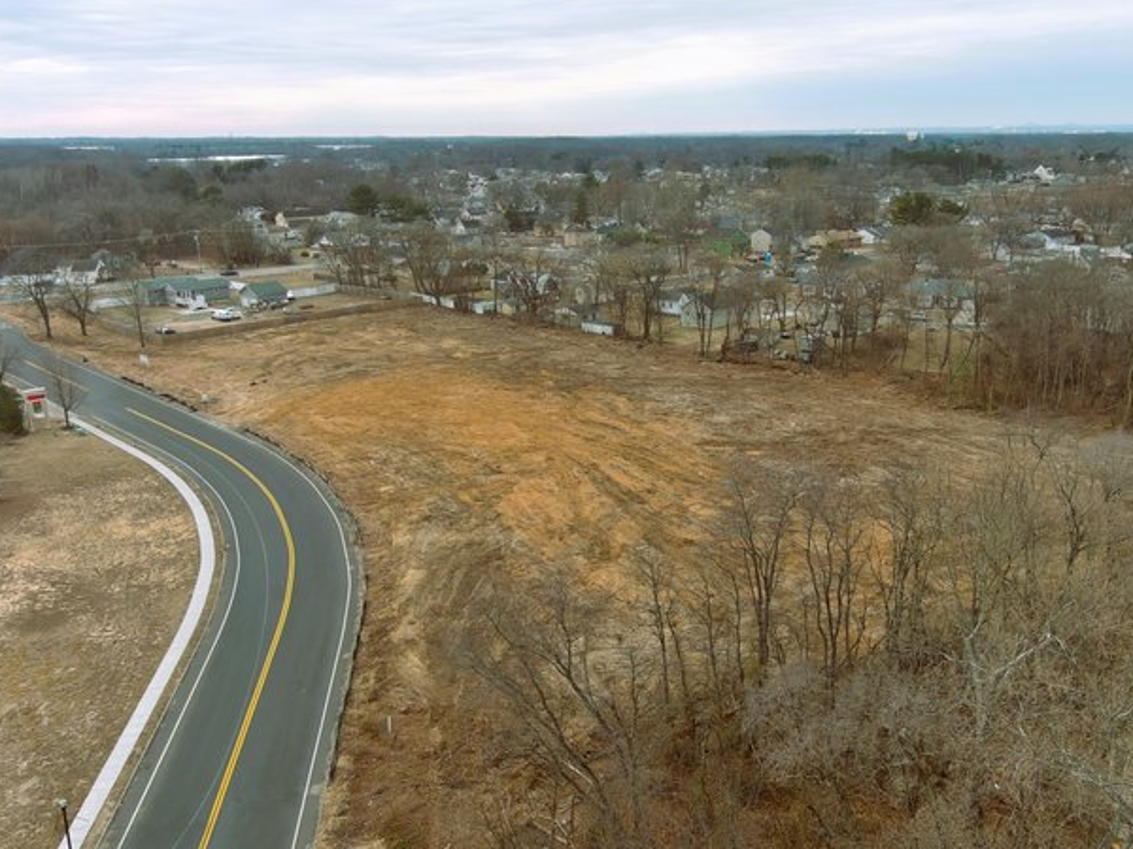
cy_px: 420
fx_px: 1080
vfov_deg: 42.9
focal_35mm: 33
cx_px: 629
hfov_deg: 55.2
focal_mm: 10.57
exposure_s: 1/640
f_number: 2.8
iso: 100
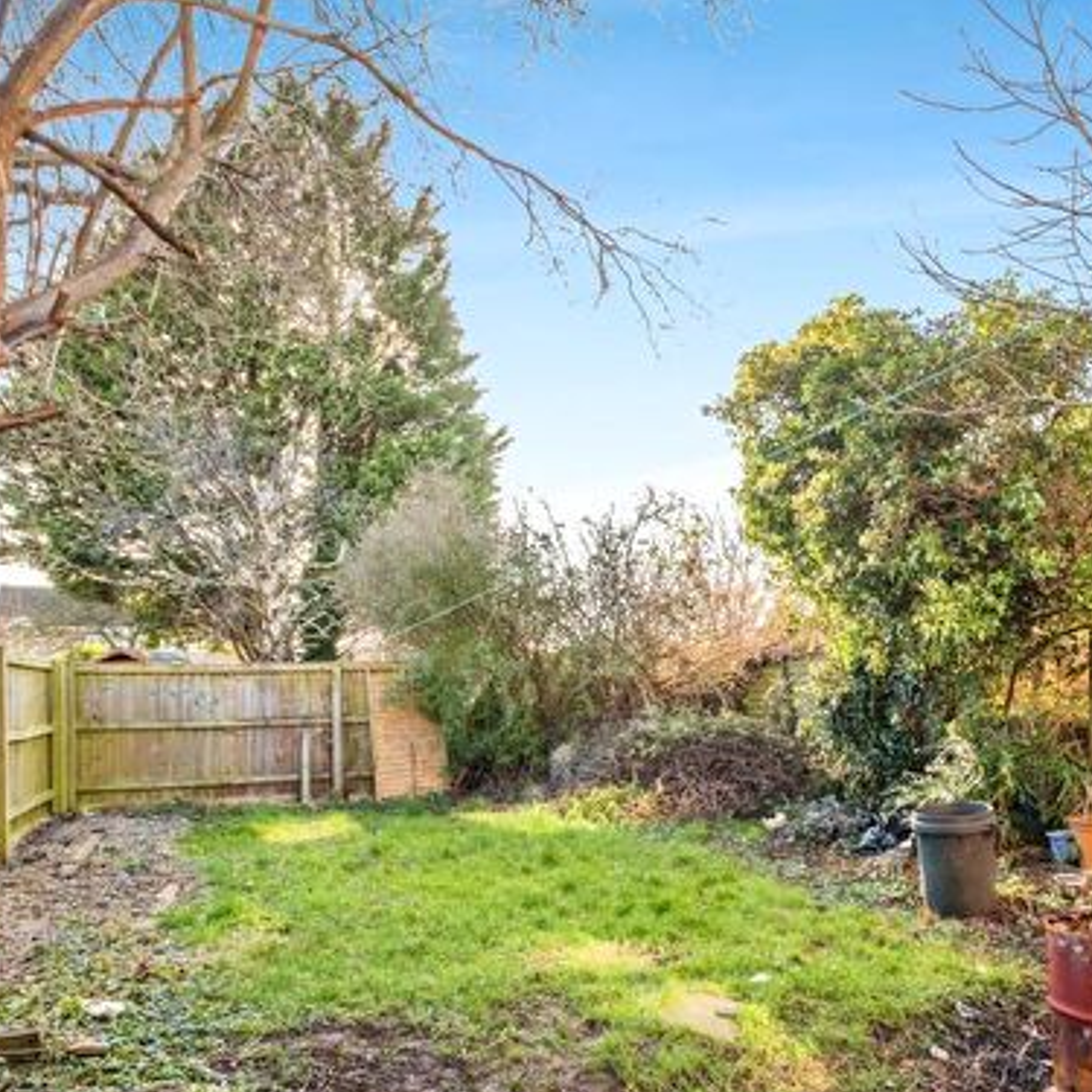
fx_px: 964
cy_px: 609
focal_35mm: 27
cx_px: 655
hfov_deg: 58.6
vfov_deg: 58.9
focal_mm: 17
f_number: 7.1
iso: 200
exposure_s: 1/100
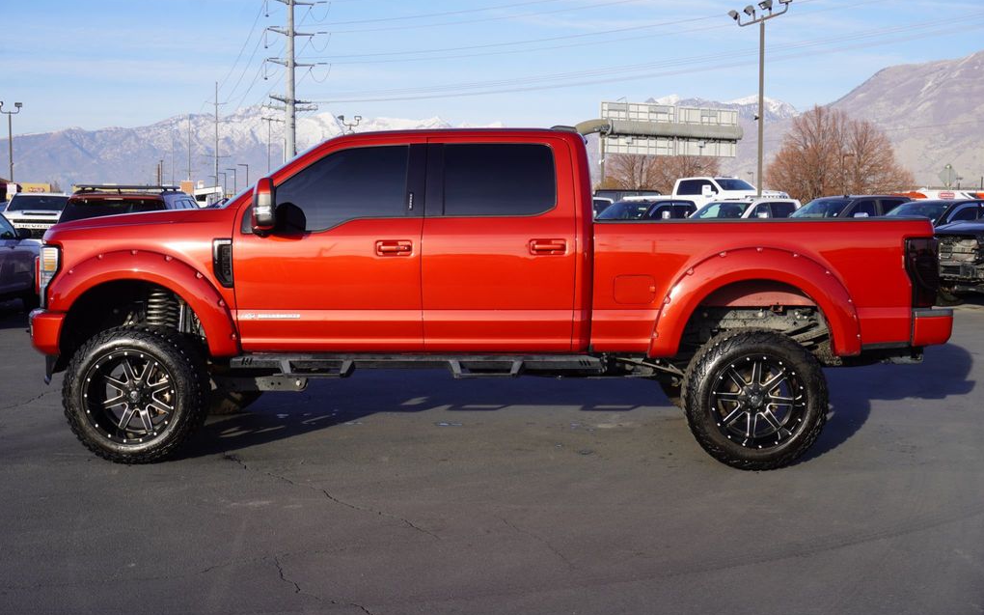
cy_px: 309
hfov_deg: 46.2
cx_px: 493
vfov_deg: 29.8
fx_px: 1153
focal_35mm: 43
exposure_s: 1/125
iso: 100
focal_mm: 28
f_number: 9
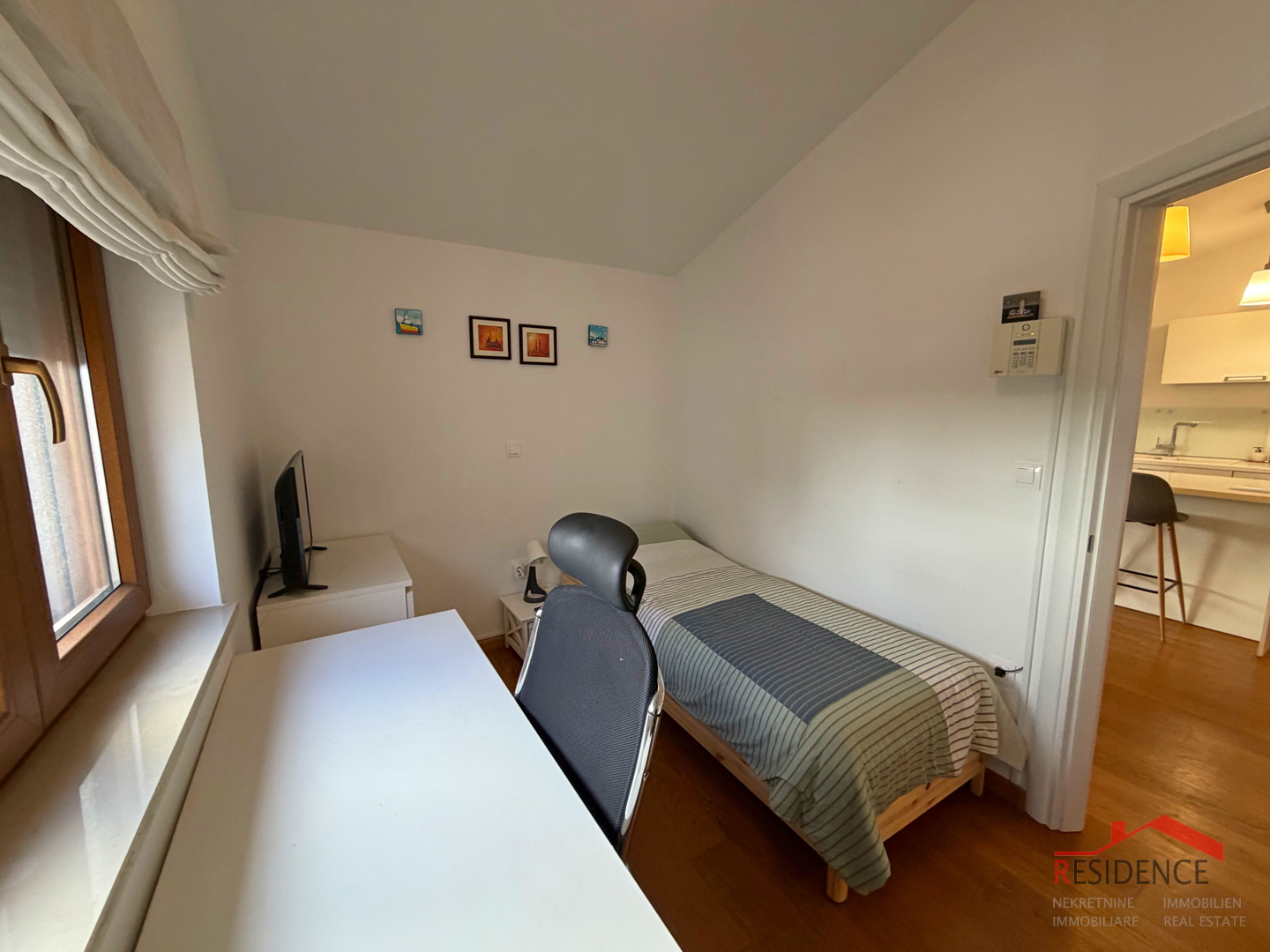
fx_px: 514
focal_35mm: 14
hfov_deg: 102.1
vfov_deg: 85.7
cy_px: 476
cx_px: 635
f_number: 2.2
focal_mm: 2.22
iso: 320
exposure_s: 1/100
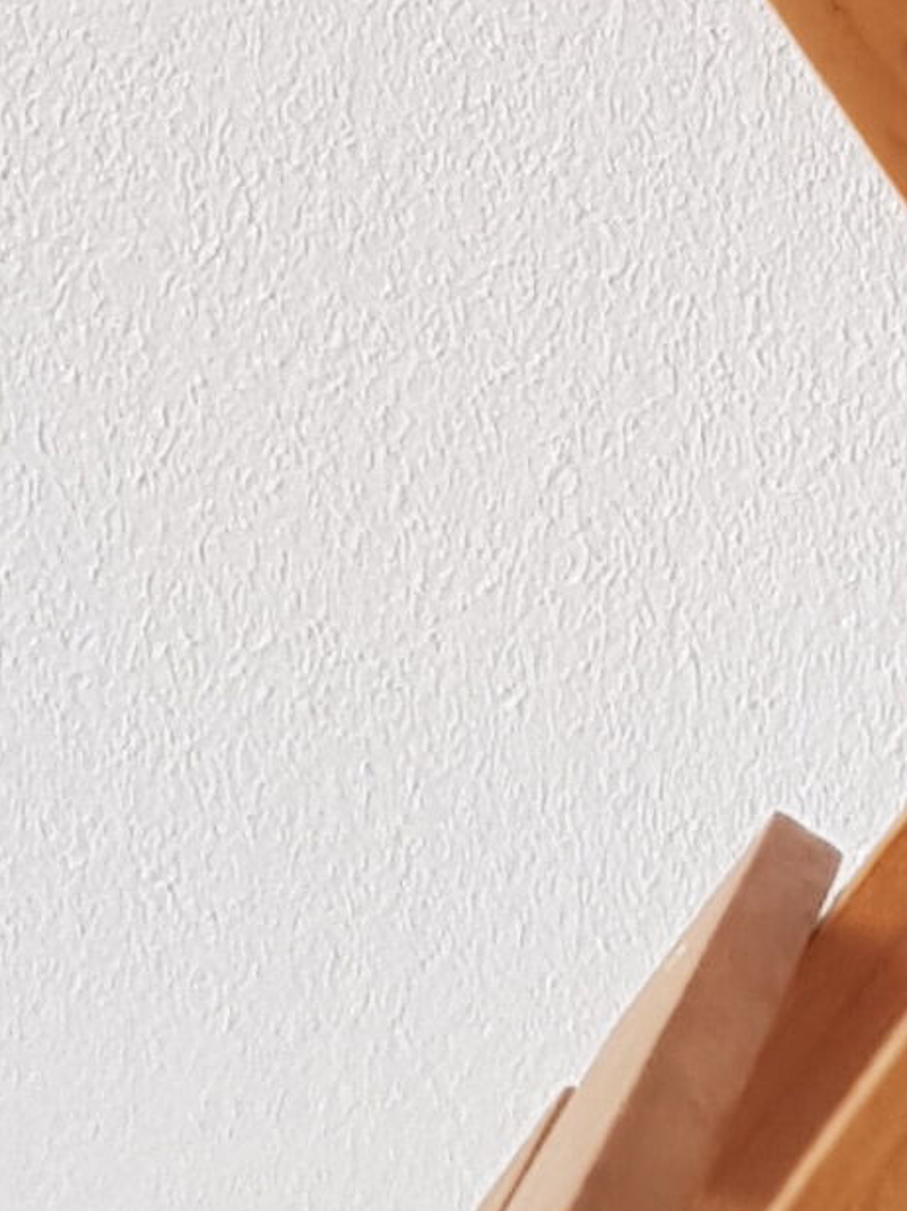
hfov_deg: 8.4
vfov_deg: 11.5
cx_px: 1612
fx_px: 5945
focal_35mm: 170
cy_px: -143
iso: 40
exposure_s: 1/60
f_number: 1.7
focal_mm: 4.2
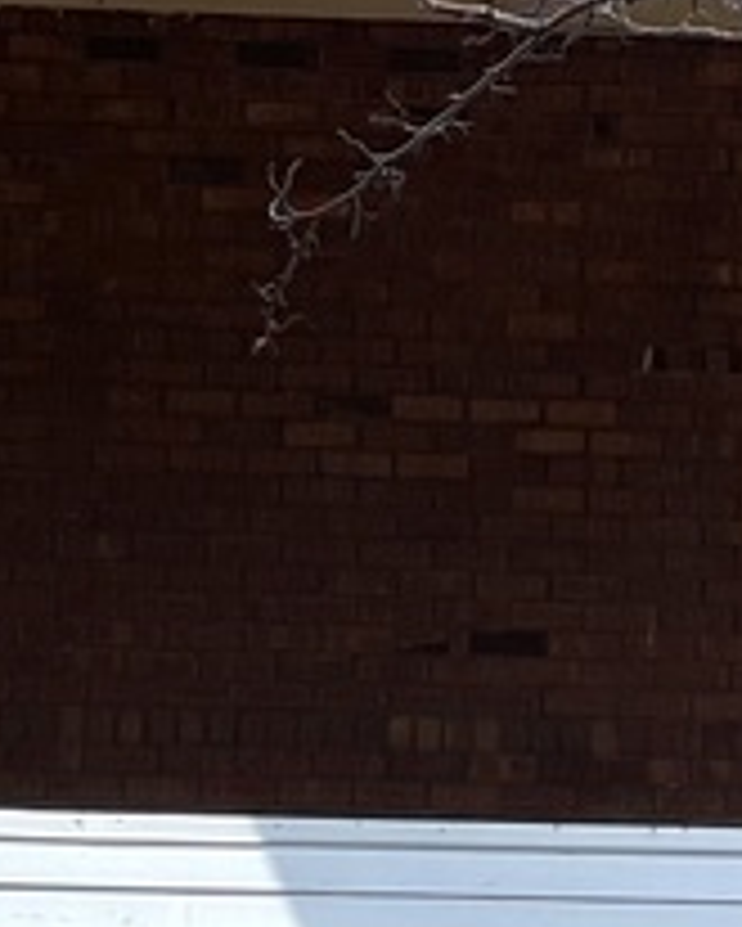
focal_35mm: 327
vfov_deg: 5.8
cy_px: 1822
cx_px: 643
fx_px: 8970
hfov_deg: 4.7
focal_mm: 7.5
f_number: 2.2
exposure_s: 1/723
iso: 20
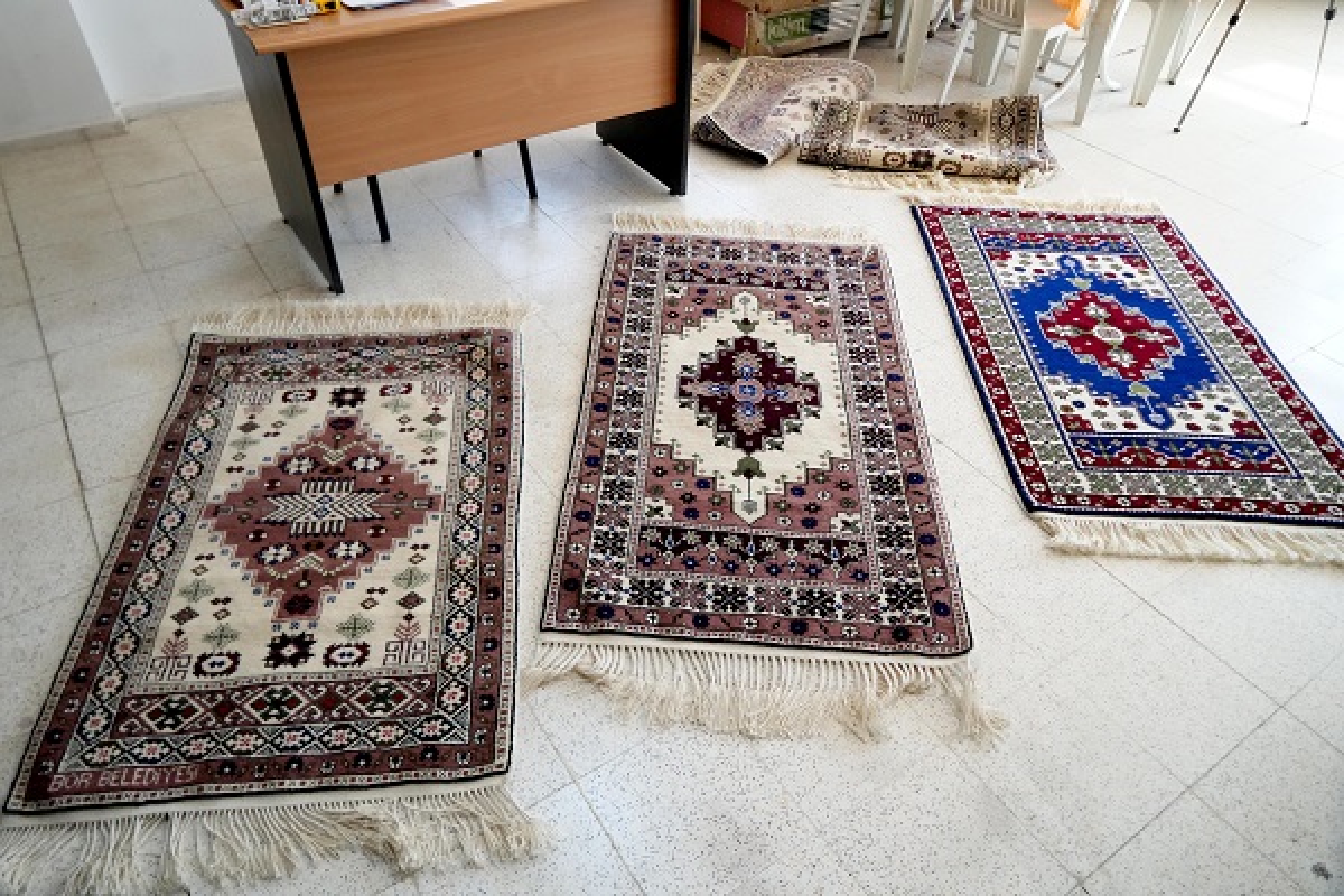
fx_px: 896
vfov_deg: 53.1
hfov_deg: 73.7
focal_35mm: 24
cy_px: 448
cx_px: 672
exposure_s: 1/2000
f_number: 5.6
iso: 6400
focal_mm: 24
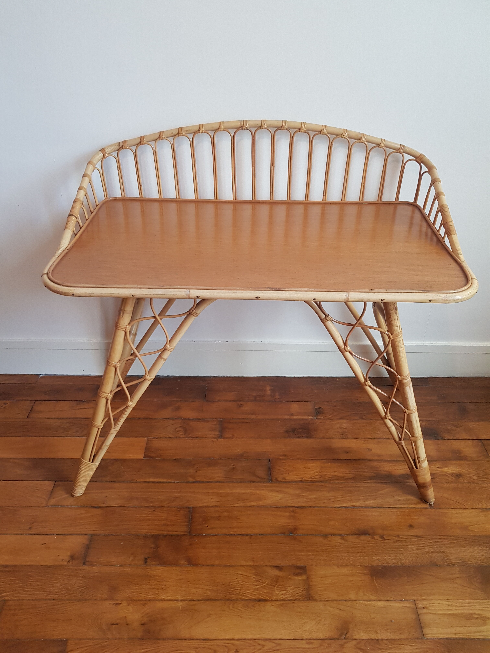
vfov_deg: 67.3
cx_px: 245
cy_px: 326
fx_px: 491
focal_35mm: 26
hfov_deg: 53.1
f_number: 1.7
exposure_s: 1/50
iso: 200
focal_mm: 4.2
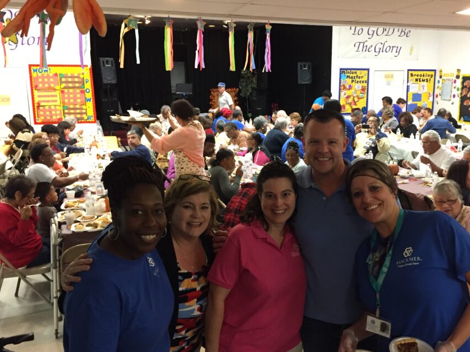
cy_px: 180
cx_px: 274
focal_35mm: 35
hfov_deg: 52.4
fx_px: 475
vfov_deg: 40.7
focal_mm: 4.15
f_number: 2.2
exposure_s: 1/24
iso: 250
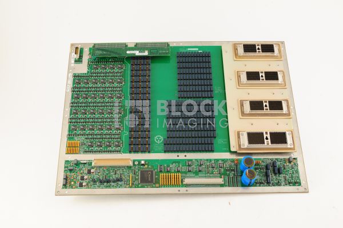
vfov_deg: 26.9
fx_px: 476
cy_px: 114
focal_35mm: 50
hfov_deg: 39.6
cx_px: 172
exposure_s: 1/100
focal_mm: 50
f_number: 11
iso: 1600
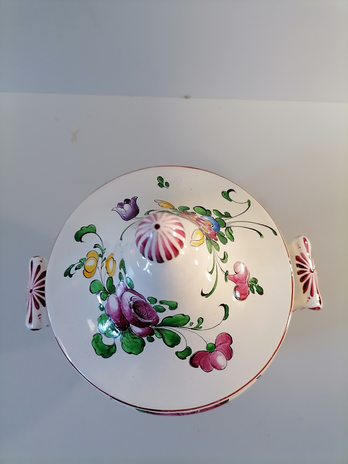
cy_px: 232
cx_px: 174
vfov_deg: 67.3
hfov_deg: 53.1
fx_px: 349
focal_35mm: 26
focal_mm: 5.4
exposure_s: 1/33.3
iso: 250
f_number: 1.8
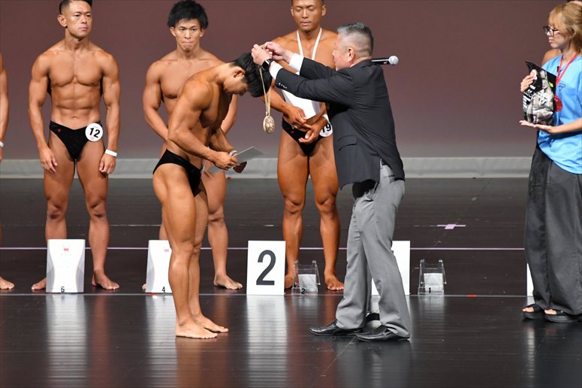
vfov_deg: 4.4
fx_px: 5090
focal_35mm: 315
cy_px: 194
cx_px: 291
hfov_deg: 6.5
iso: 4000
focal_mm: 210
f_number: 5.6
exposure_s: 1/400
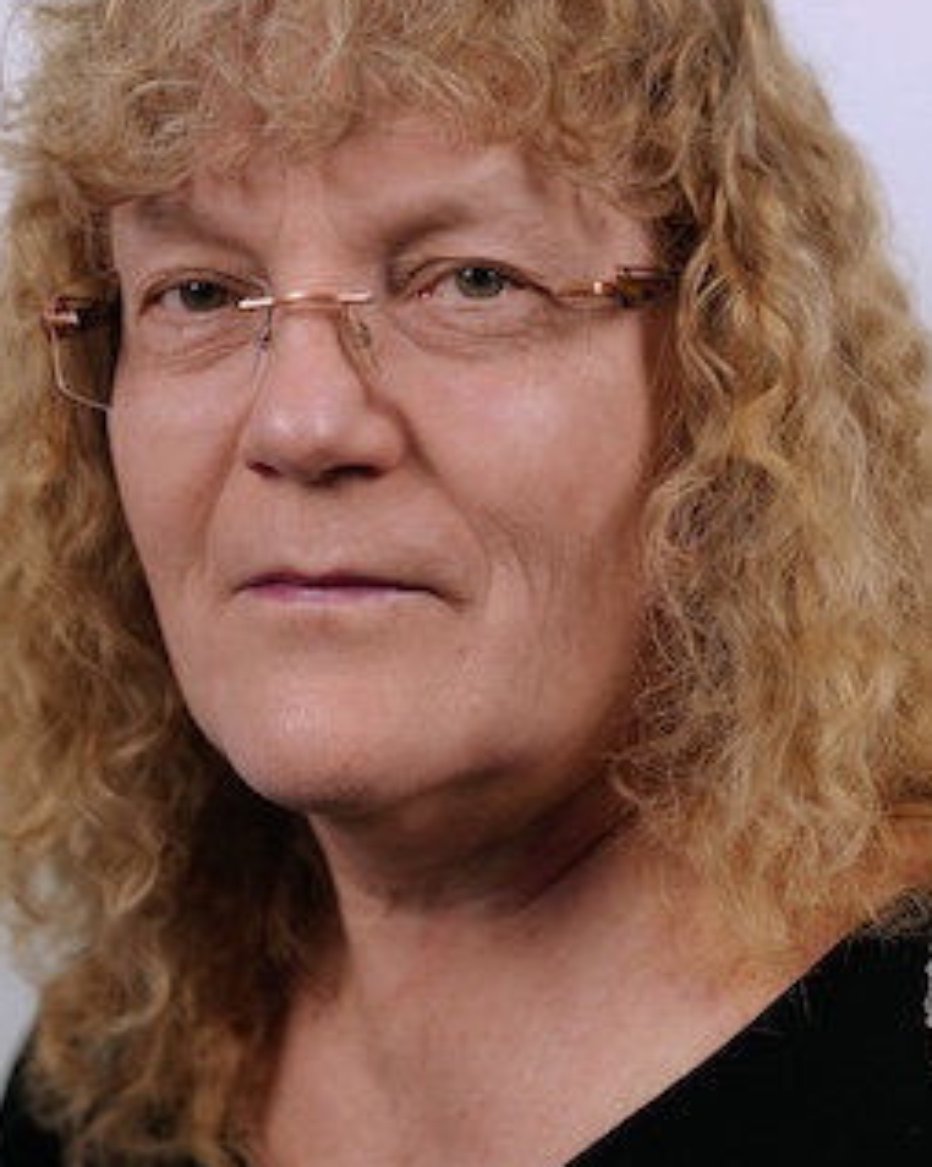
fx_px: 3210
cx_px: 389
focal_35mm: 93
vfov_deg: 20.6
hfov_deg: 16.5
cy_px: 565
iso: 400
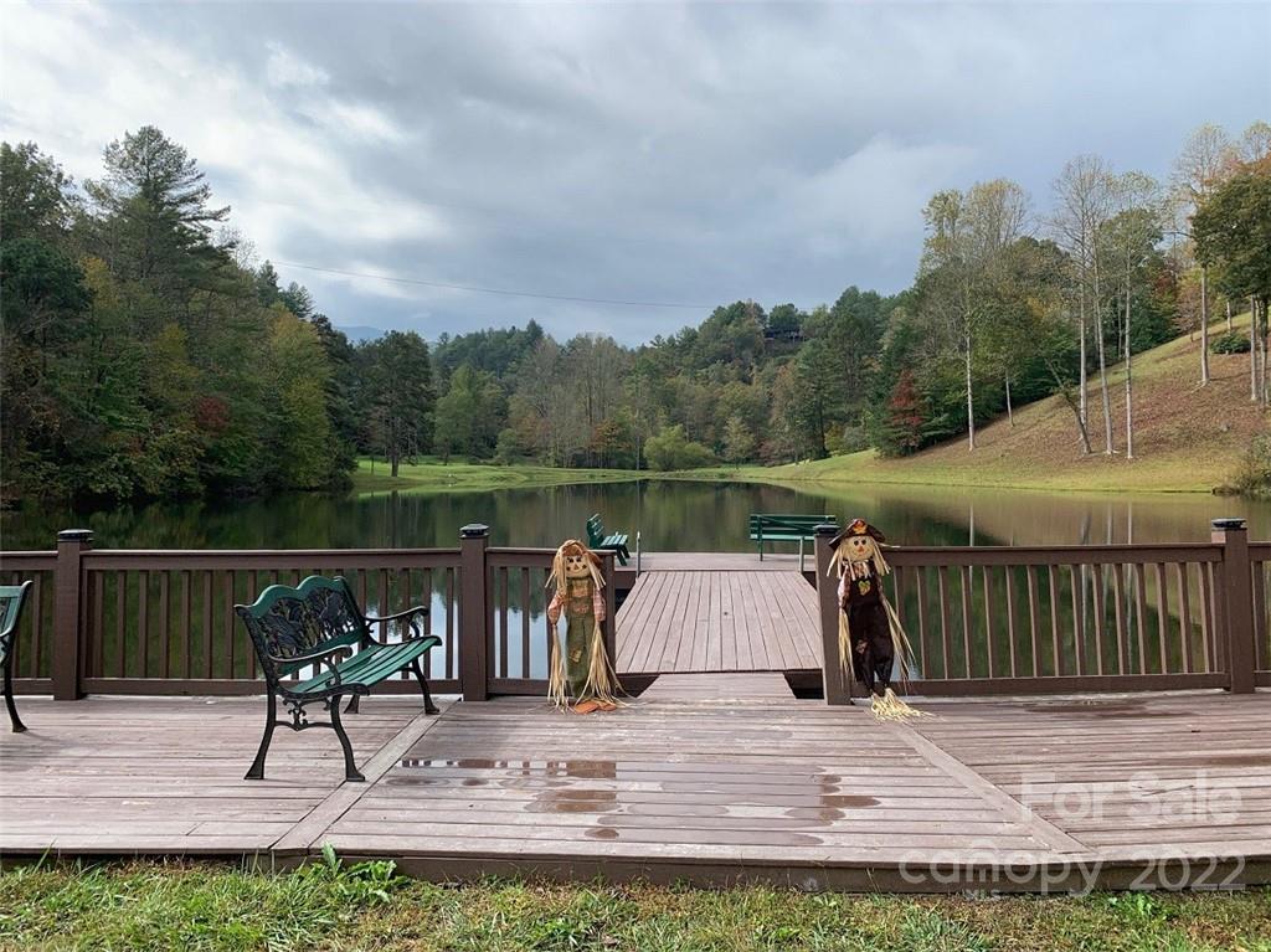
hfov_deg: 67.3
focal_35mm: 26
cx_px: 636
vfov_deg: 53.0
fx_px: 954
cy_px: 476
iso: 25
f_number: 1.8
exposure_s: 1/1387
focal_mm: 4.25
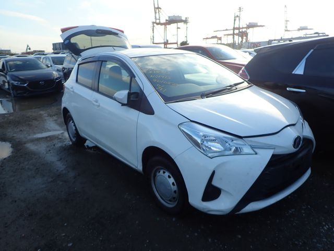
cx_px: 167
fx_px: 241
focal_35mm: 25
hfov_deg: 69.4
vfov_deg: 54.9
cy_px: 126
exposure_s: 1/800
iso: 100
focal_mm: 4.5
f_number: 2.8
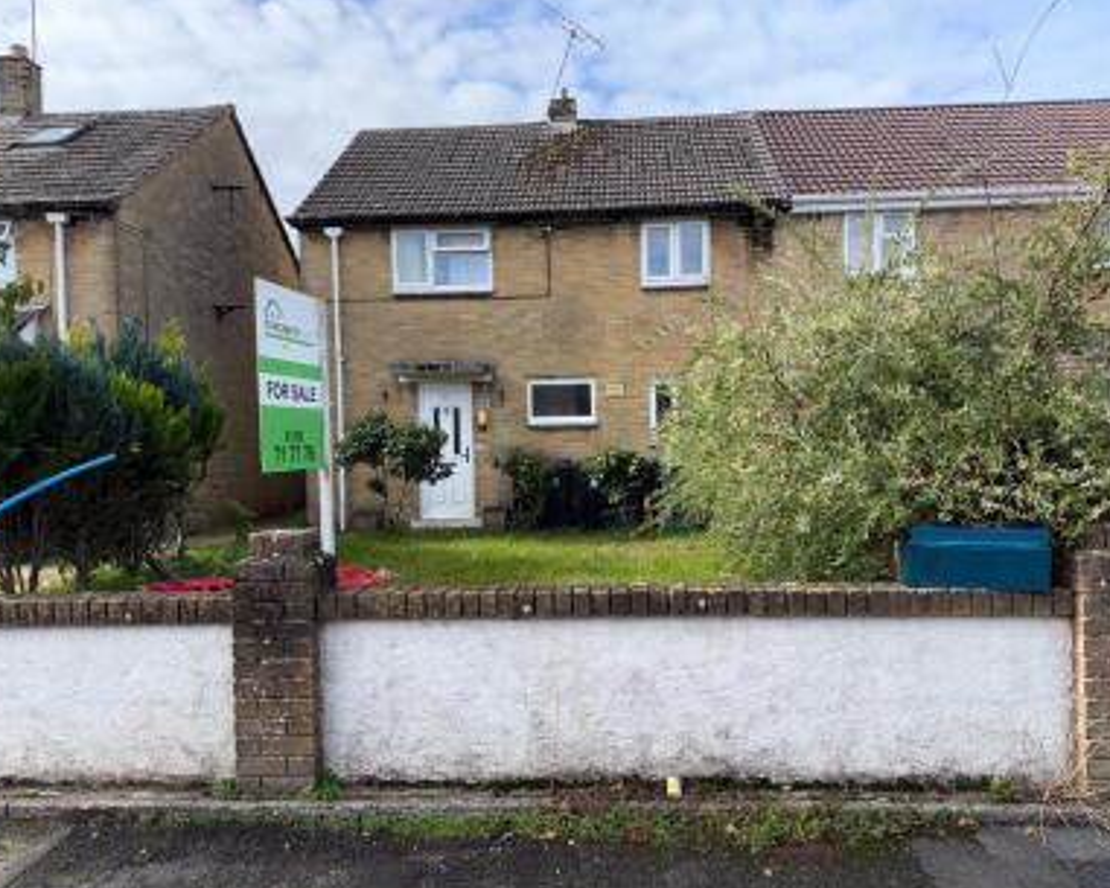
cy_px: 450
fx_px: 854
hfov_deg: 66.0
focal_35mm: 26
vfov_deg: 54.9
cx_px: 572
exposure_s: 1/2703
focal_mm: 6.76
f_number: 1.78
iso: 64
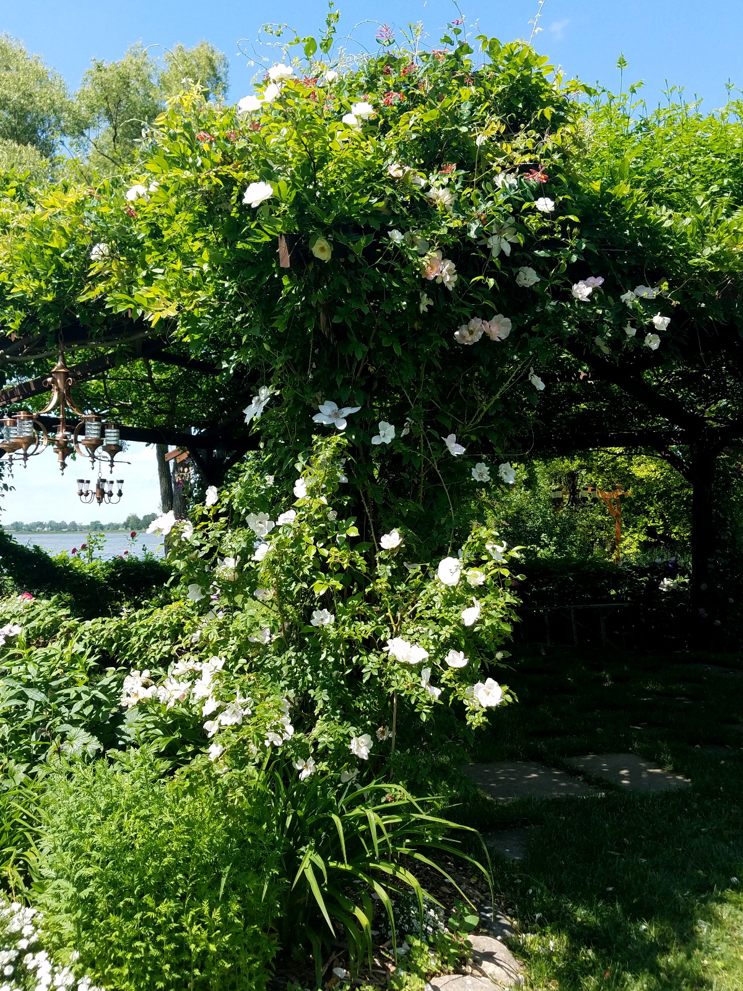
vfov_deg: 67.3
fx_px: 744
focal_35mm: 26
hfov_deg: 53.1
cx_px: 372
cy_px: 496
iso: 50
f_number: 1.7
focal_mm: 4.2
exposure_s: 1/1256
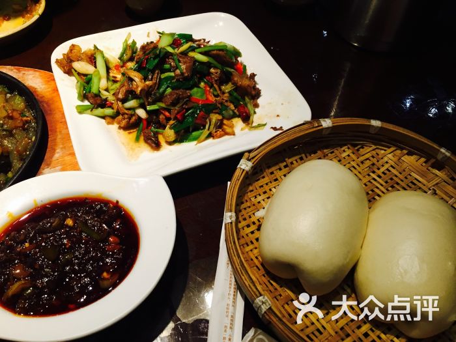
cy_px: 171
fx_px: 382
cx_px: 228
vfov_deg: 48.2
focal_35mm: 29
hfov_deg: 61.7
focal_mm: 4.15
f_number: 2.2
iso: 64
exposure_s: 1/33
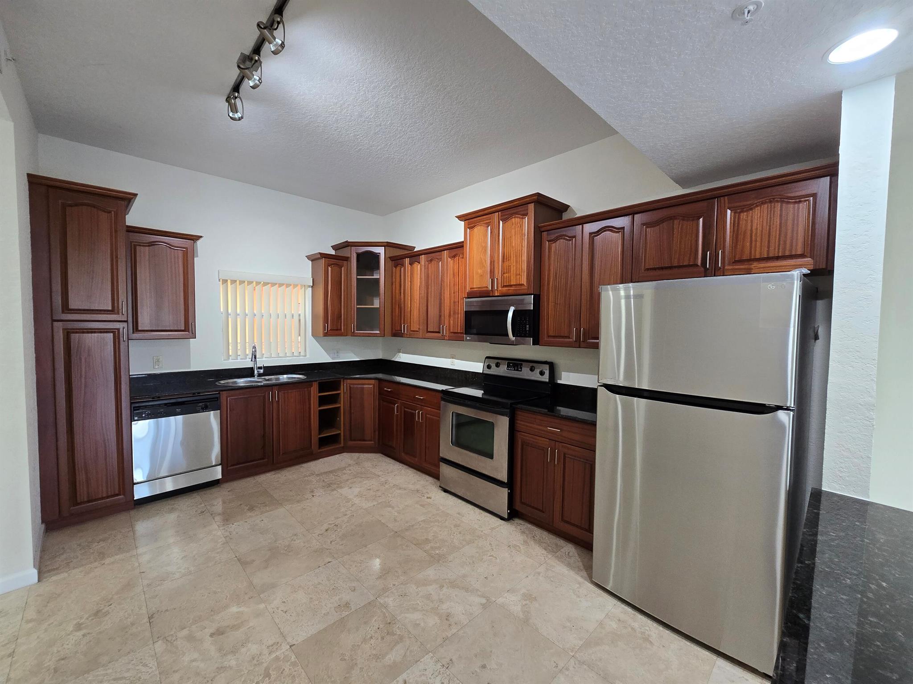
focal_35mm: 13
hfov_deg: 106.2
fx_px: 343
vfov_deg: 89.9
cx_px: 456
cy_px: 342
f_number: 2.2
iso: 200
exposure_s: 1/60
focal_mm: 2.2
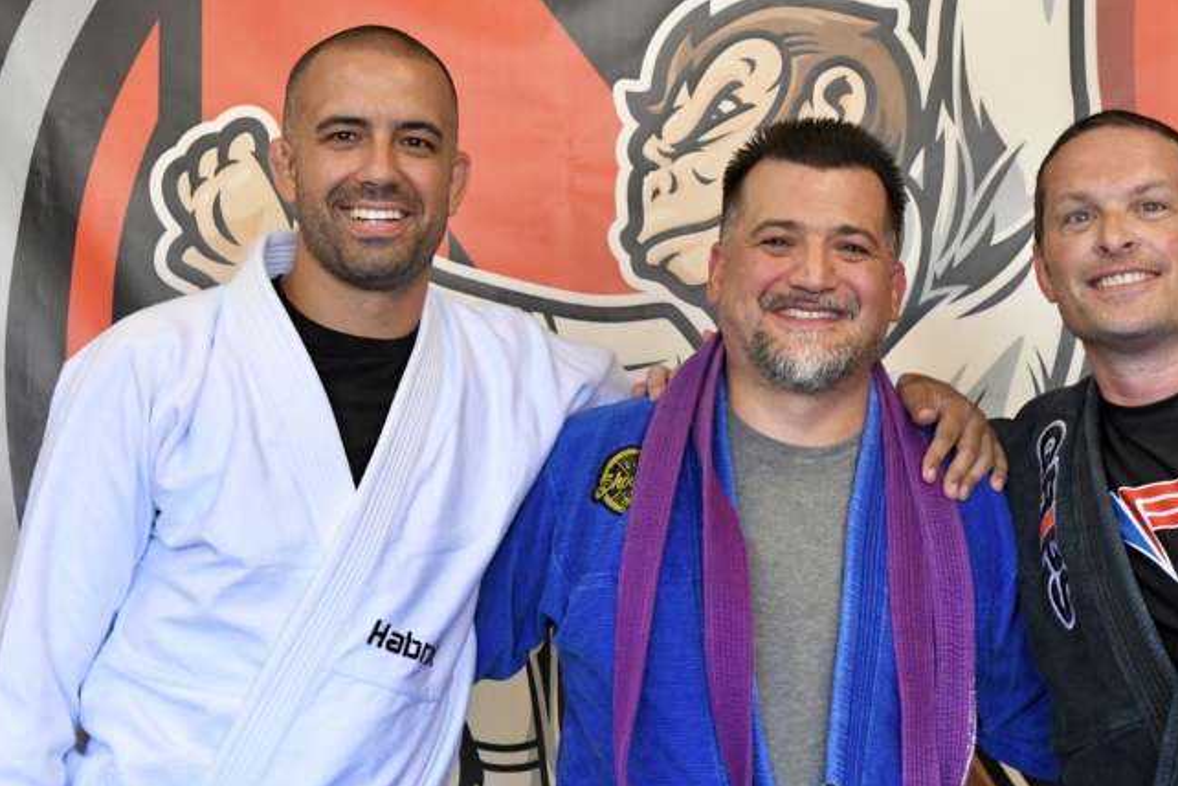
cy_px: 506
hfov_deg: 18.5
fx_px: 3599
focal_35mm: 110
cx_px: 774
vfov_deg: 12.4
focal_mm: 46
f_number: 8
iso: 4000
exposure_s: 1/200
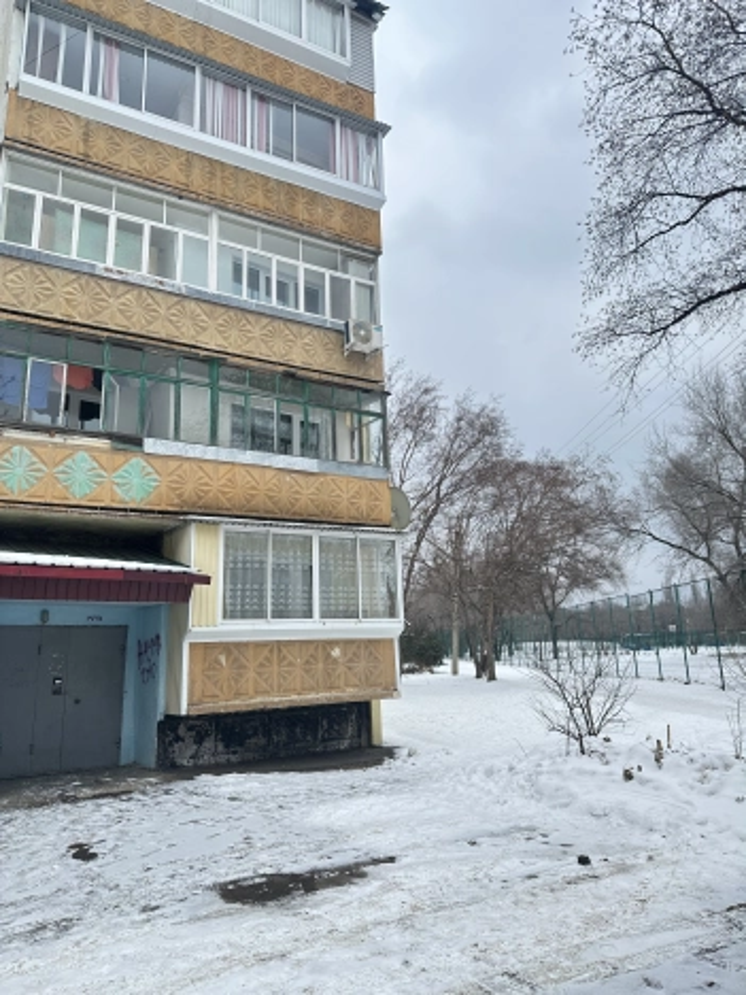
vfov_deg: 71.6
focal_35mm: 24
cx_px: 373
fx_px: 690
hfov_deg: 56.8
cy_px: 498
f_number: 1.78
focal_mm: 6.86
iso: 80
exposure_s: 1/535
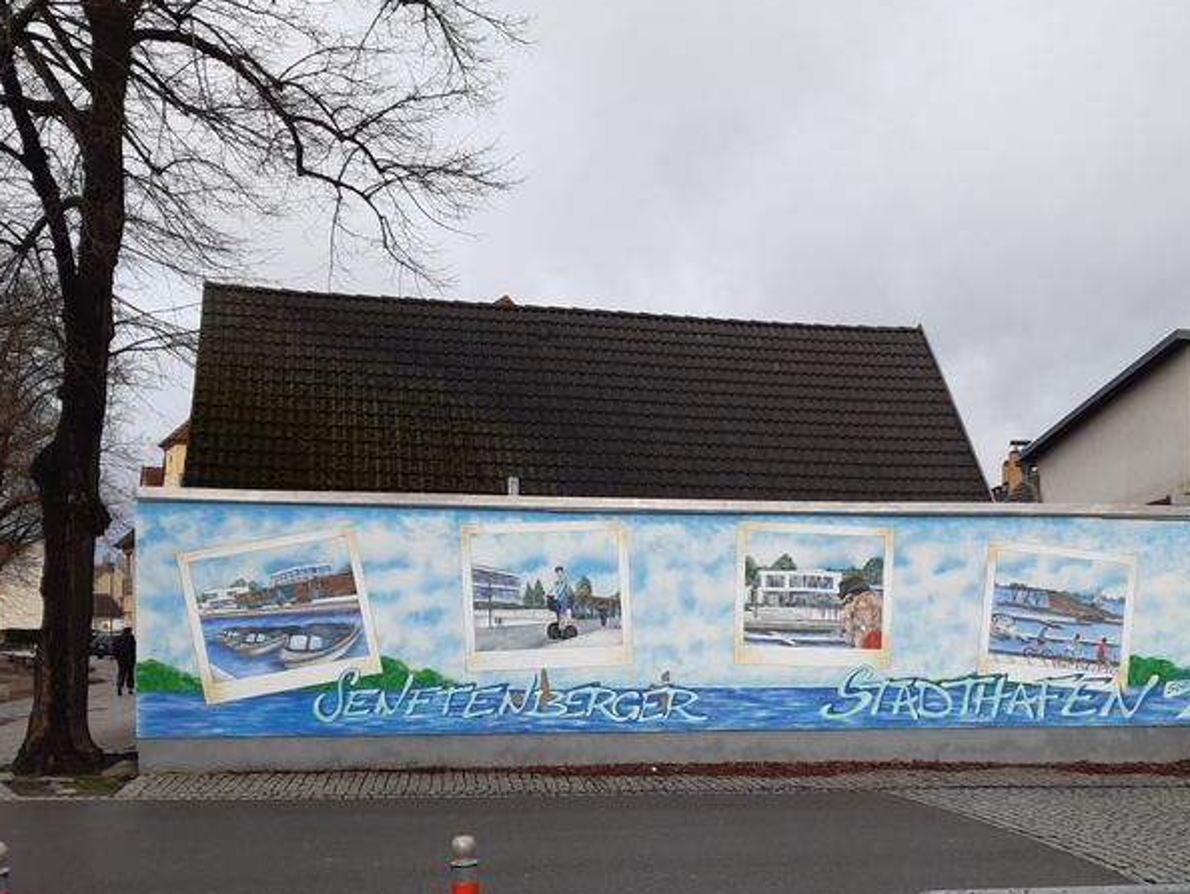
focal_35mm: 28
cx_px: 589
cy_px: 471
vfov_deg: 49.8
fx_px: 963
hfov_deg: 63.4
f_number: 1.7
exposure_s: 1/967
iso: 40
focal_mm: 3.92
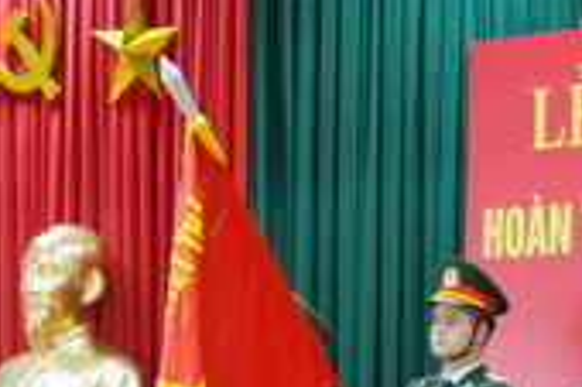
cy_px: 479
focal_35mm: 177
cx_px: 459
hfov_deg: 11.6
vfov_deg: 7.7
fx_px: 2859
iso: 1600
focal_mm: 40
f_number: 4.5
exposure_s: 1/20
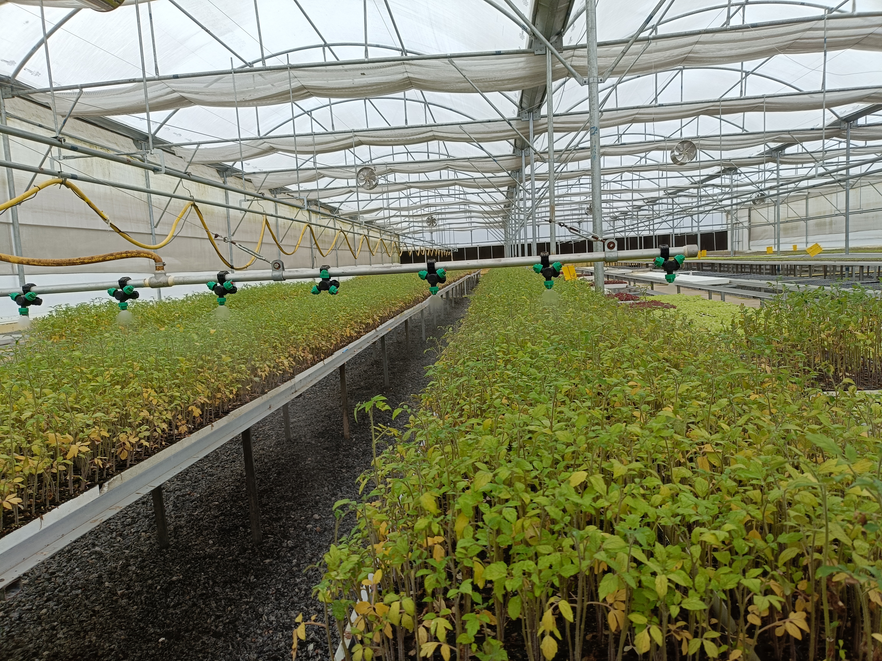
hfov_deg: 69.4
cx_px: 441
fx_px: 637
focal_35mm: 25
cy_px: 330
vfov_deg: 54.9
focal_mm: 4.7
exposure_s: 1/101
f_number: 1.7
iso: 80
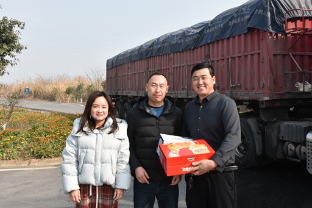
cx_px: 156
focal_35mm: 33
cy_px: 104
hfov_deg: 57.2
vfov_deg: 39.9
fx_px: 286
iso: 400
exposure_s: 1/1250
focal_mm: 22
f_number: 5
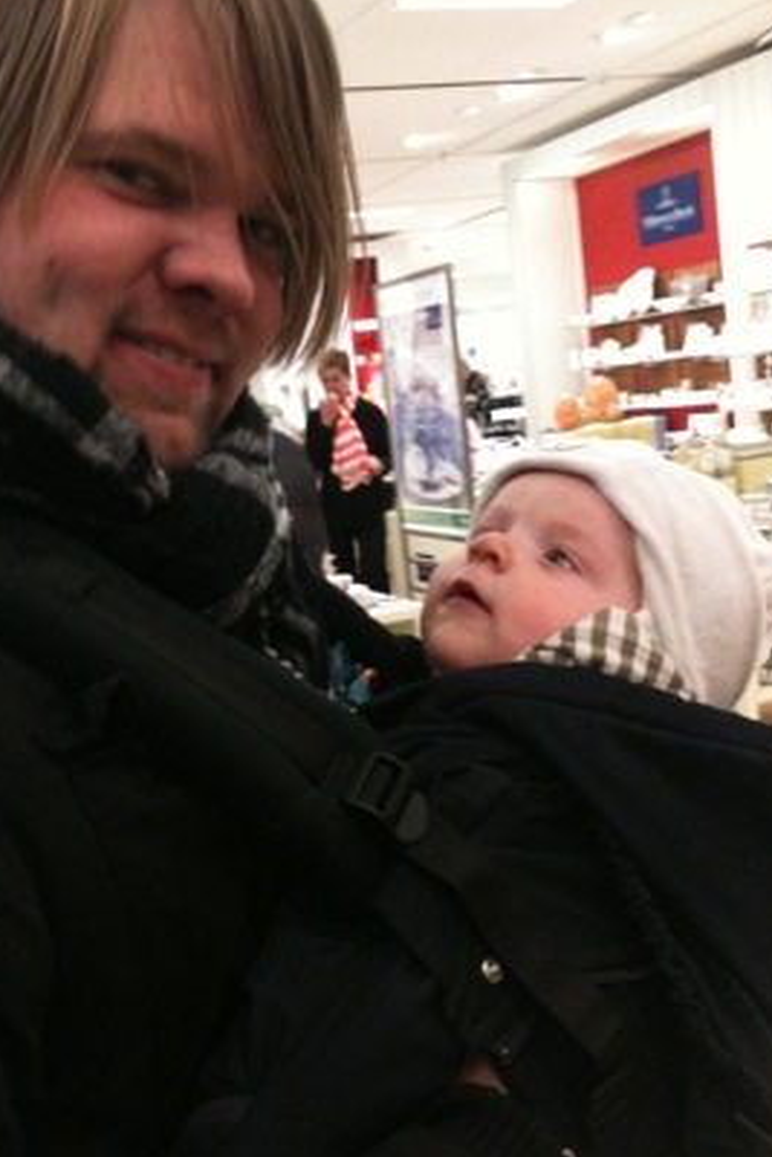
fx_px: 1285
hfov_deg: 33.3
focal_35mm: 40
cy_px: 555
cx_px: 318
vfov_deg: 48.4
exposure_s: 1/17
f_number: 2.8
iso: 125
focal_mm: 3.85
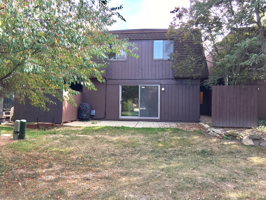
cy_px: 102
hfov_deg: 60.0
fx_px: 230
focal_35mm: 30
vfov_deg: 46.8
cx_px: 133
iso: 32
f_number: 2.2
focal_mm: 4.15
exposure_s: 1/120
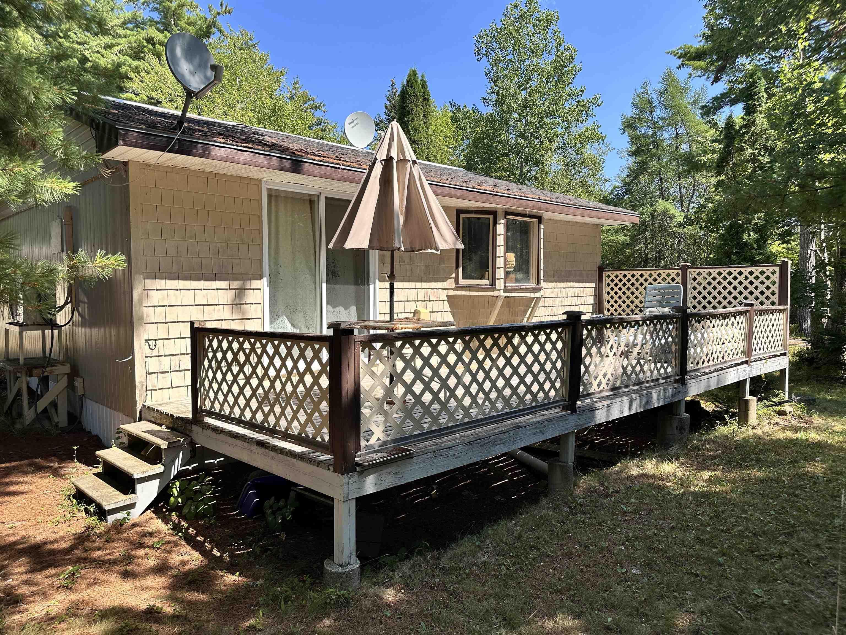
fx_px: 587
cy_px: 318
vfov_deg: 56.8
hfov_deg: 71.6
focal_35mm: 24
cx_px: 423
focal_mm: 6.86
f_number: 1.78
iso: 80
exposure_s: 1/1692
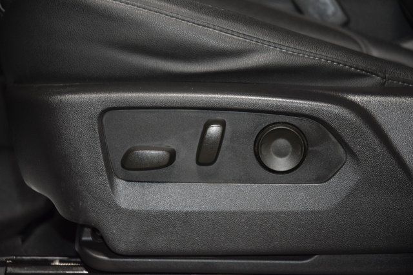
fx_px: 1205
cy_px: 138
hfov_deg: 19.5
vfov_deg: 13.0
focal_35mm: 105
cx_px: 206
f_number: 4.5
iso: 2800
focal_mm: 70
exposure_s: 1/60
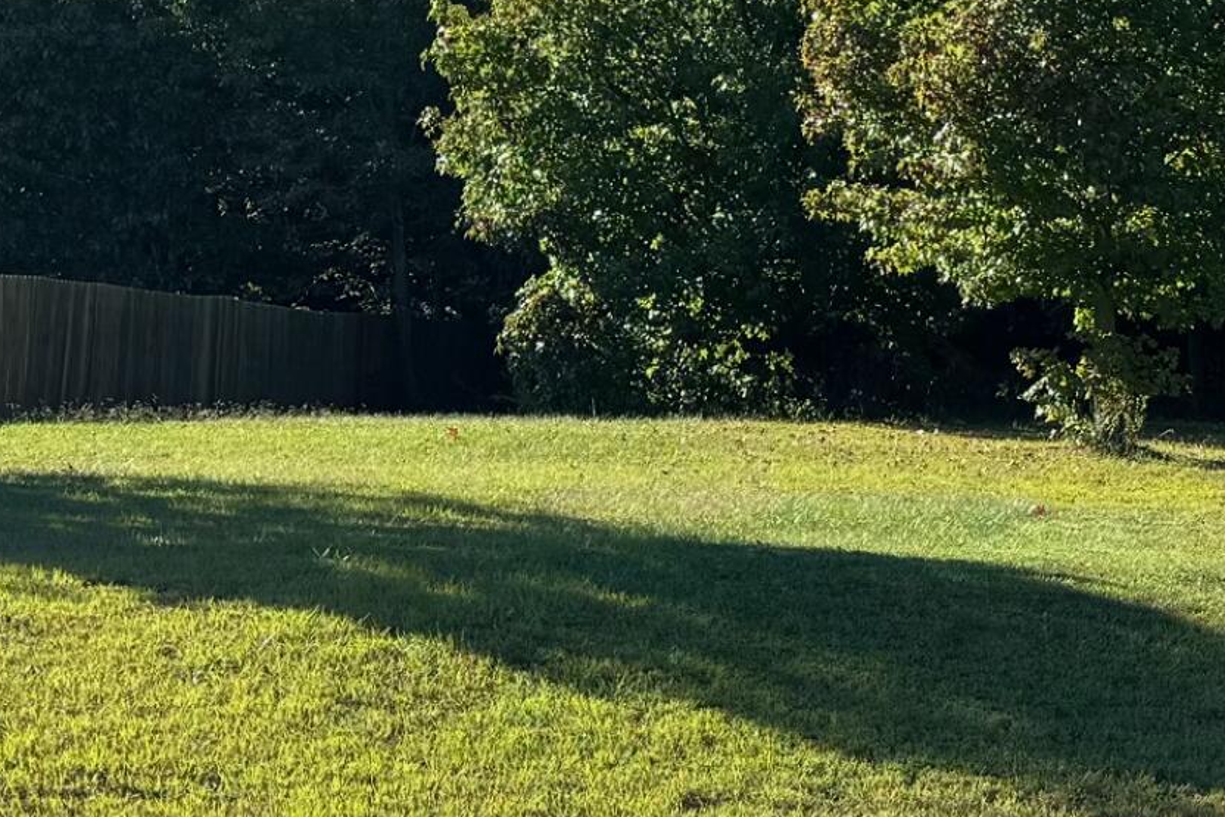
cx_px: 1905
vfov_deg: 15.2
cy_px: 459
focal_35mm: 90
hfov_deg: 19.4
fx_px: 3063
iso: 80
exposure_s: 1/1818
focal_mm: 6.76
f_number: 1.78
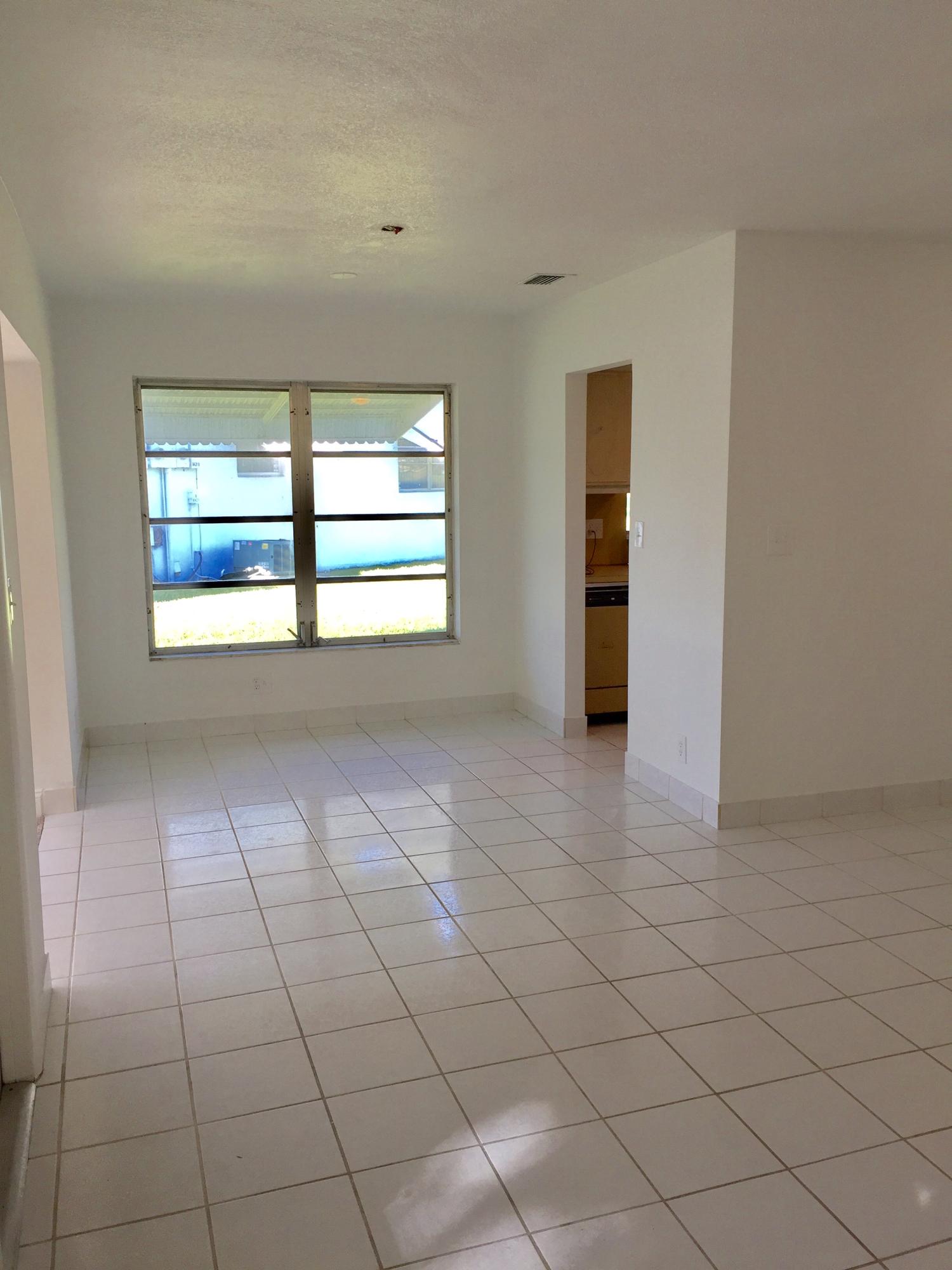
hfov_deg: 48.2
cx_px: 476
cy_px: 635
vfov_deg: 61.7
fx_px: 1063
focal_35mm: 29
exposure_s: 1/120
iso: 50
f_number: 2.2
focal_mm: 4.15
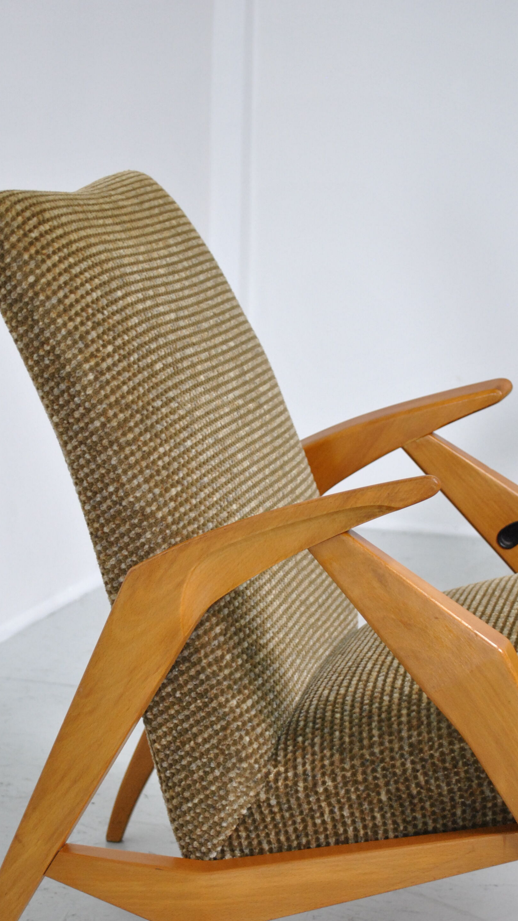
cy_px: 596
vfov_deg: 26.4
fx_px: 1953
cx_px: 205
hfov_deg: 15.1
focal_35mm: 80
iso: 640
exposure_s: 1/30
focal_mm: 38
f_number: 5
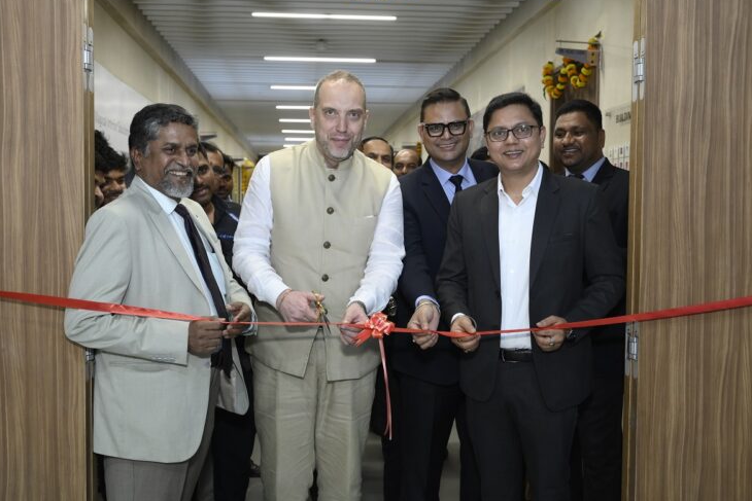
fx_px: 794
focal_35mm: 38
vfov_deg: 35.1
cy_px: 249
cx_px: 381
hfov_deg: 50.7
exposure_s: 1/160
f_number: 4.5
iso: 2000
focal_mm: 37
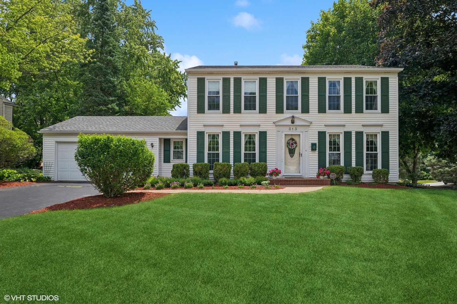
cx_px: 228
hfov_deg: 82.6
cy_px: 152
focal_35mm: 20
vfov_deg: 60.7
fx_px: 260
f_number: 8
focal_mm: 20.5
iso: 200
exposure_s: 1/160
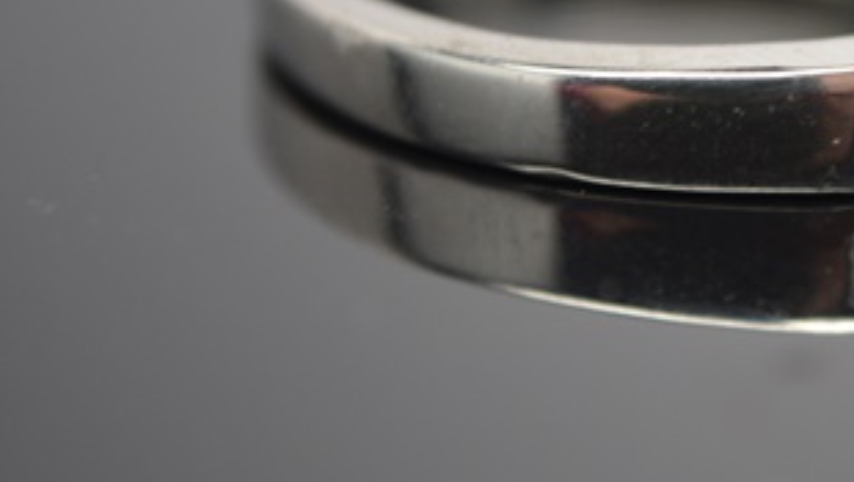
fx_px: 3785
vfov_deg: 7.3
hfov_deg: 12.8
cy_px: 19
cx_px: 802
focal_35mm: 167
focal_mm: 55
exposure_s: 1/40
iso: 800
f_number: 5.6
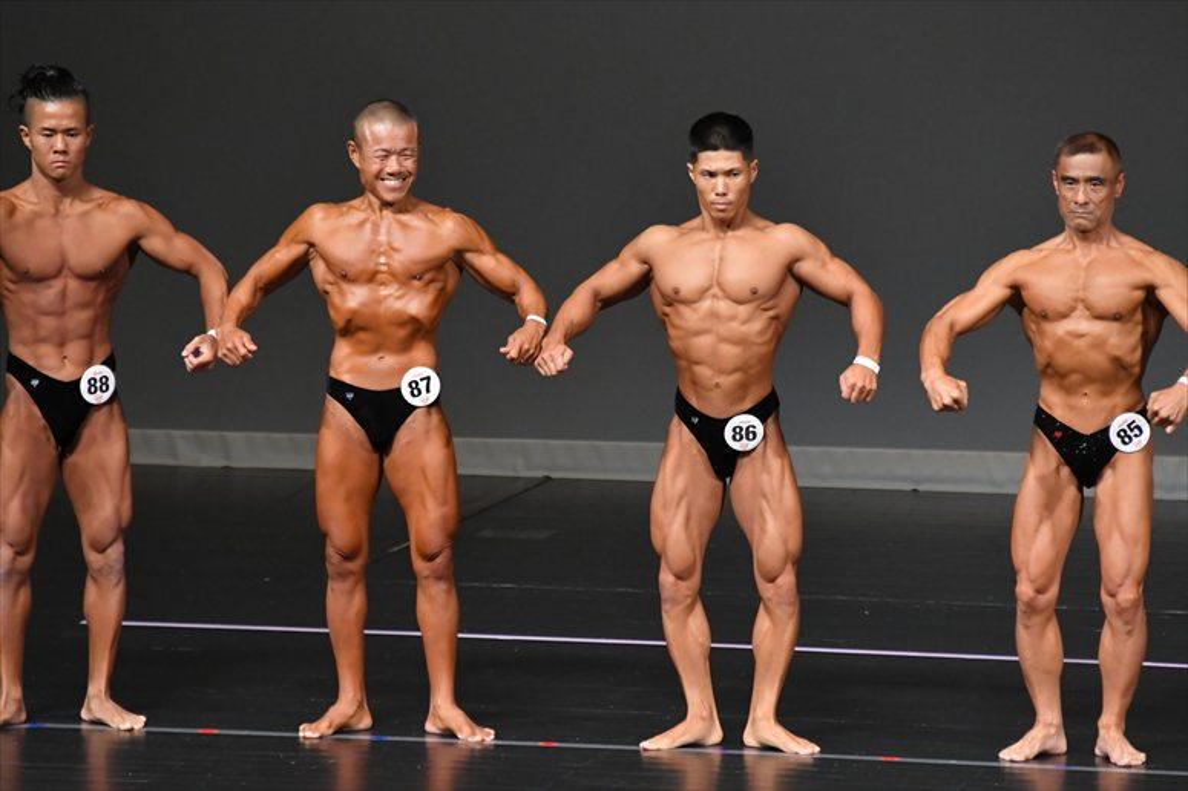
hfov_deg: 5.5
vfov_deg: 3.7
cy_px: 396
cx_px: 594
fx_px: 12369
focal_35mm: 375
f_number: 5.6
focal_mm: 250
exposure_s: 1/400
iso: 4000
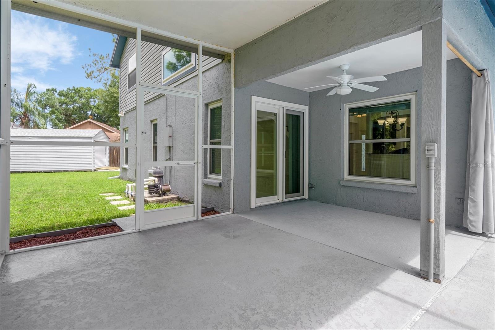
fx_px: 247
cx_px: 248
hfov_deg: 90.0
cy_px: 165
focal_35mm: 18
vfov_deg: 67.4
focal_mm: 18
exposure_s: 1/800
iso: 400
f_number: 8
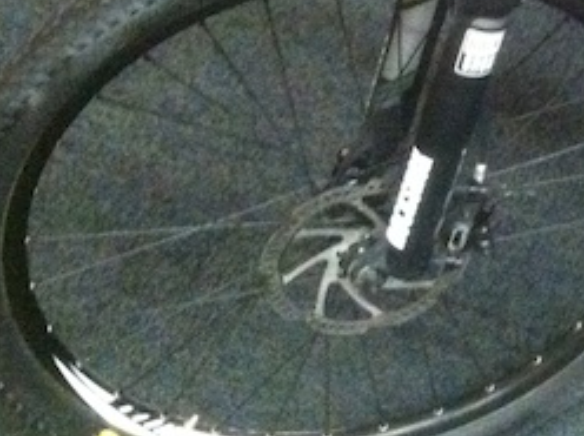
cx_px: 841
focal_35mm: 113
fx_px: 1903
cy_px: -125
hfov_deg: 16.2
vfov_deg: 12.7
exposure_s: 1/15
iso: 1000
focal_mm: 3.85
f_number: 2.8
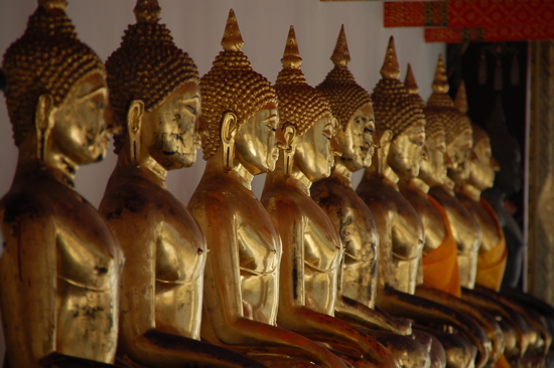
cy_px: 184
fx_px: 5767
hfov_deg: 5.5
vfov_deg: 3.7
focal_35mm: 375
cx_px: 277
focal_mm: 250
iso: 200
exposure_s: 1/320
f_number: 6.3
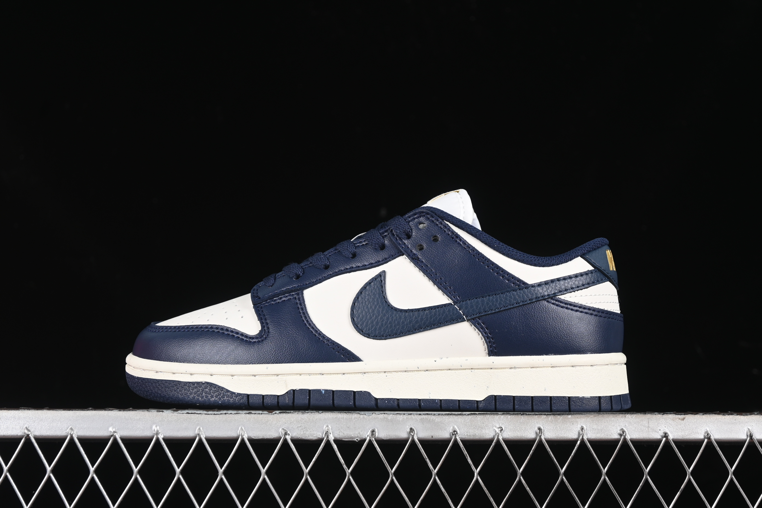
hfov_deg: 27.0
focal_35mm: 75
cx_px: 381
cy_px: 254
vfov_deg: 18.2
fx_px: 1587
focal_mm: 50
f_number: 6.3
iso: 160
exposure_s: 1/60
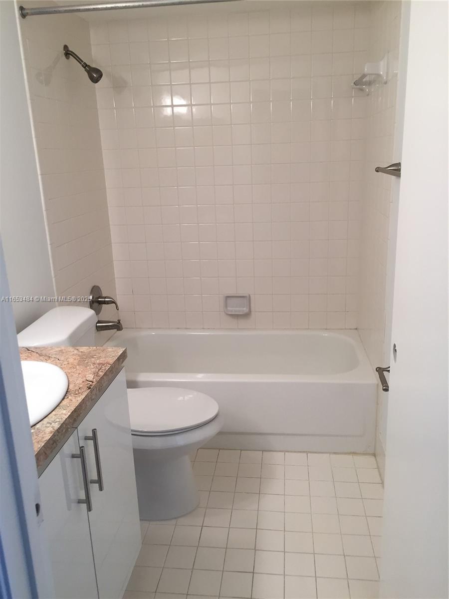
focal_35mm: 29
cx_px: 224
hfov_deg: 48.2
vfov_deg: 61.7
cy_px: 300
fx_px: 502
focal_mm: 4.15
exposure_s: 1/40
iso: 32
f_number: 2.2
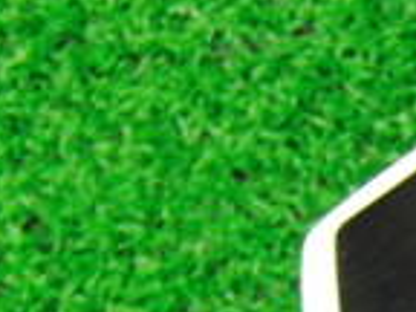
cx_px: 904
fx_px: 1971
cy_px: 506
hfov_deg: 10.7
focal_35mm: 164
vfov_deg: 8.8
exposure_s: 1/25
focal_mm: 6.42
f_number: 3.6
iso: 400
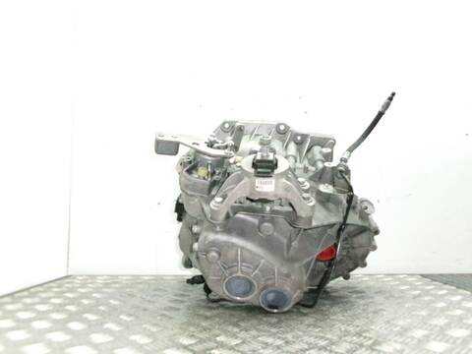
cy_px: 177
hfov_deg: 63.4
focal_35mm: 28
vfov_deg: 49.7
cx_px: 236
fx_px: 382
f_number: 3.9
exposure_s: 1/160
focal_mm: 5.1
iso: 3200
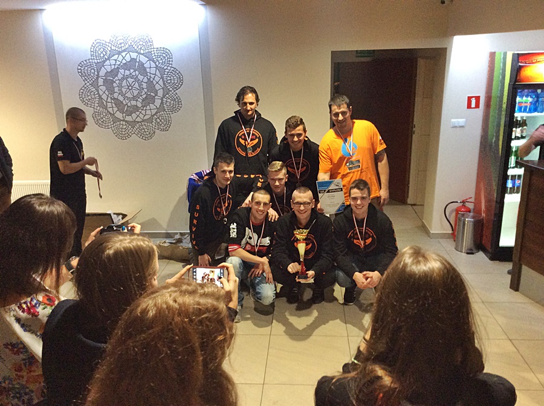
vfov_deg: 44.0
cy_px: 203
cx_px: 272
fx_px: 502
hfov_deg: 56.9
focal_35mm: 32
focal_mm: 3.3
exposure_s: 1/24
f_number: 2.4
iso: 200
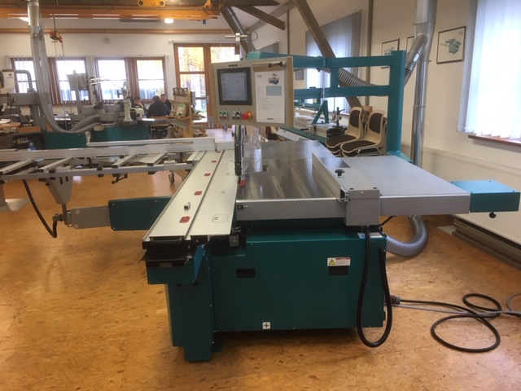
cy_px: 196
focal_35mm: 29
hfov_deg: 61.7
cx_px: 260
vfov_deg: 48.2
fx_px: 436
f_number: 2.2
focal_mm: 4.15
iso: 50
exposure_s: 1/33
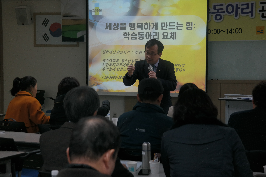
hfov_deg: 25.4
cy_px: 88
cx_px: 133
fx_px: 591
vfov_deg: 17.1
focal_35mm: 80
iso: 800
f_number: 5.6
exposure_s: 1/80
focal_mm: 52
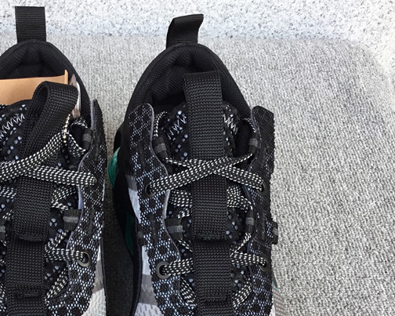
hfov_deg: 34.2
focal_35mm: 54
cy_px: 251
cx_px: 108
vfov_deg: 27.6
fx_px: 631
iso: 32
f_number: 2.4
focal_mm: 3.3
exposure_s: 1/100
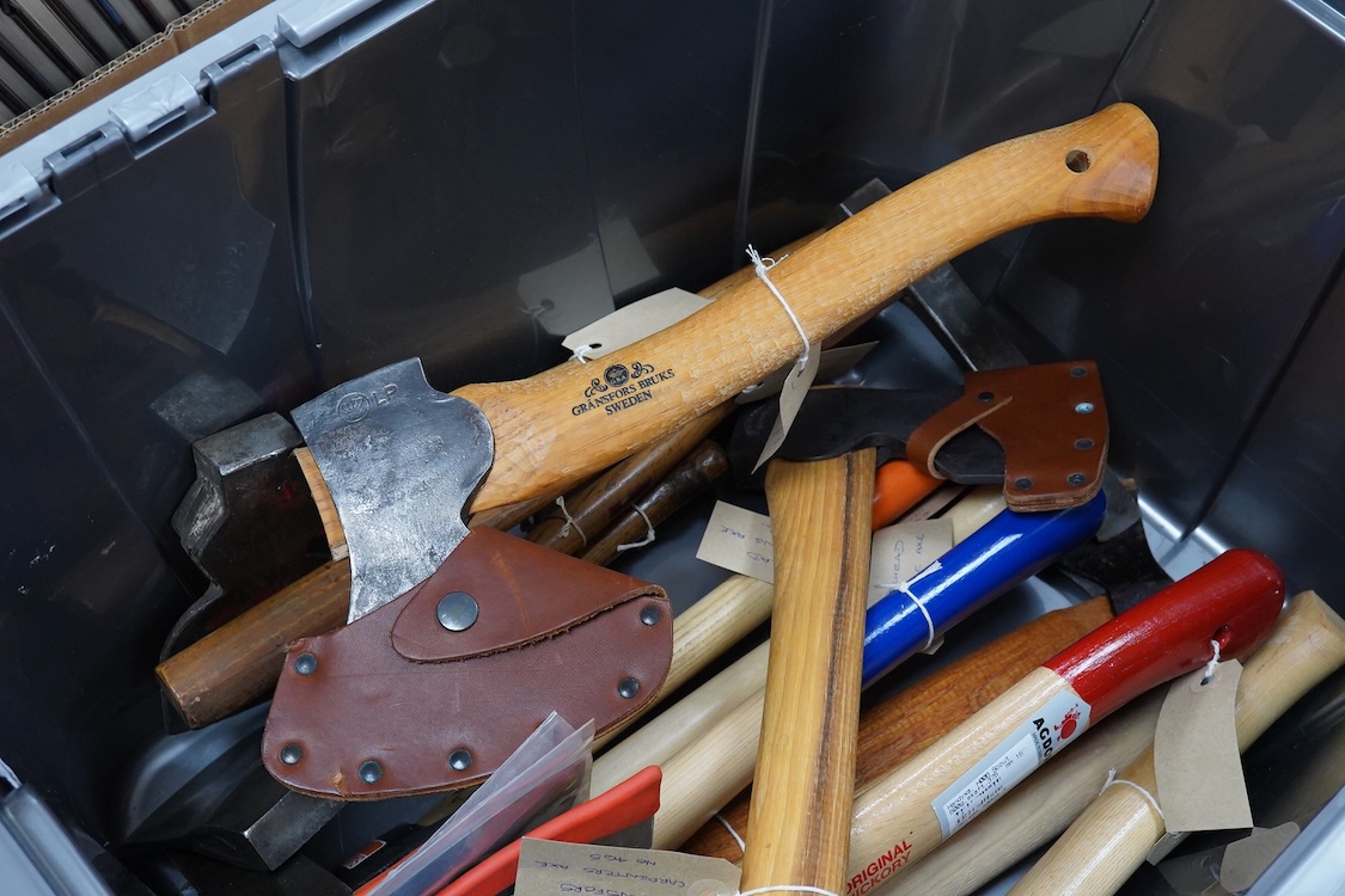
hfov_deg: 43.6
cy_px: 448
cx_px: 672
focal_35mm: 45
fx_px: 1681
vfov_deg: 29.9
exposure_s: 1/100
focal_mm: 30
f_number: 11
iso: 2500
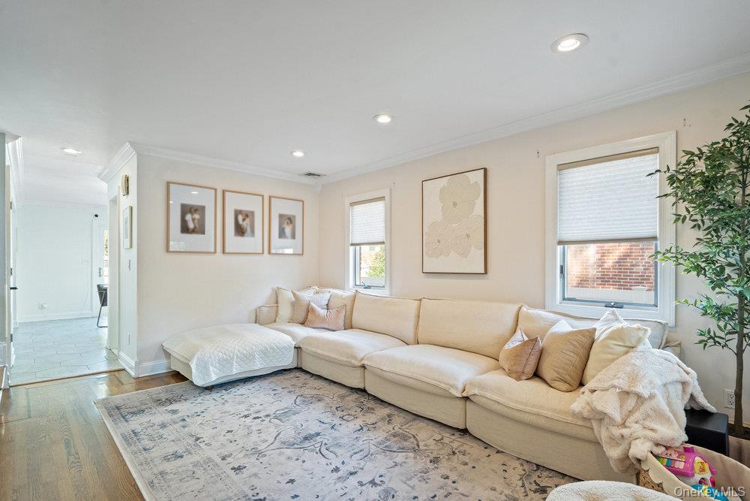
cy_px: 250
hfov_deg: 93.3
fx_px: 354
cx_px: 375
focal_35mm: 17
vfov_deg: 70.5
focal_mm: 17
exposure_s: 1/10
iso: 2000
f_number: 5.6
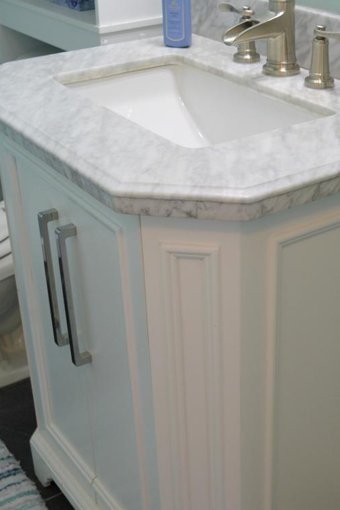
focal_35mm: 55
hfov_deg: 24.6
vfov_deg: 36.2
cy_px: 251
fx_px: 779
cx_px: 215
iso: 450
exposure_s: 1/60
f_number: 4
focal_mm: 18
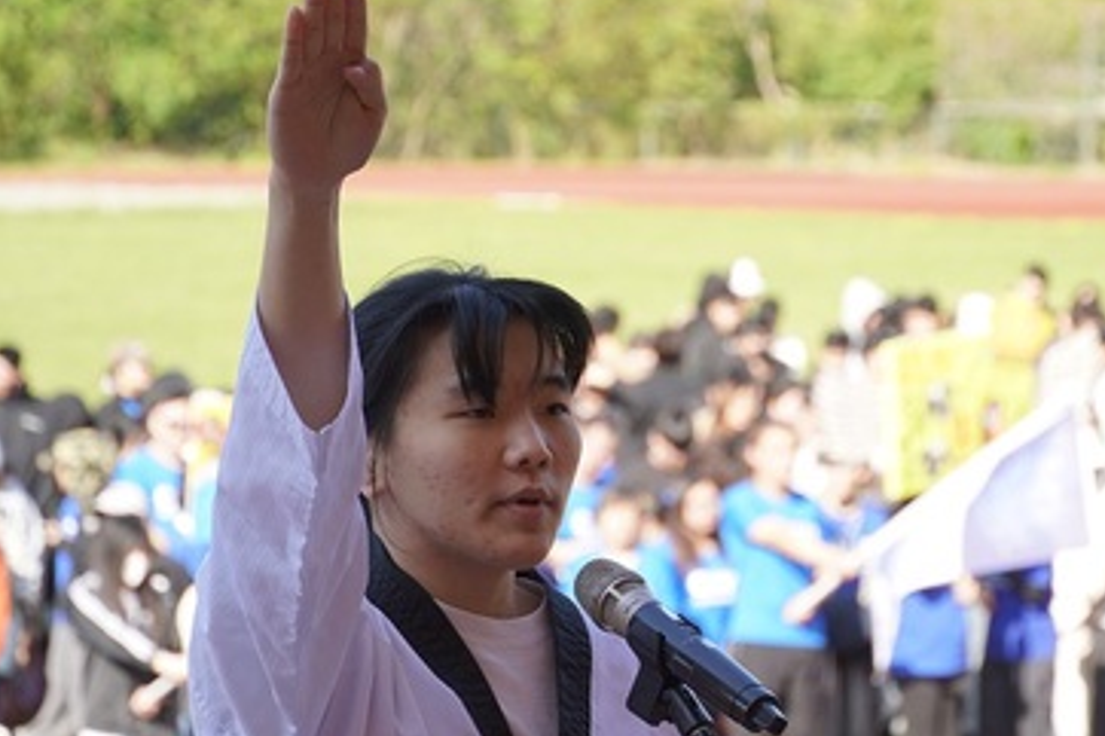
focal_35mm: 179
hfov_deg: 11.5
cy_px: 397
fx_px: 5492
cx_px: 726
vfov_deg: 7.7
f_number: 5.6
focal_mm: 90
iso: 125
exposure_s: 1/160
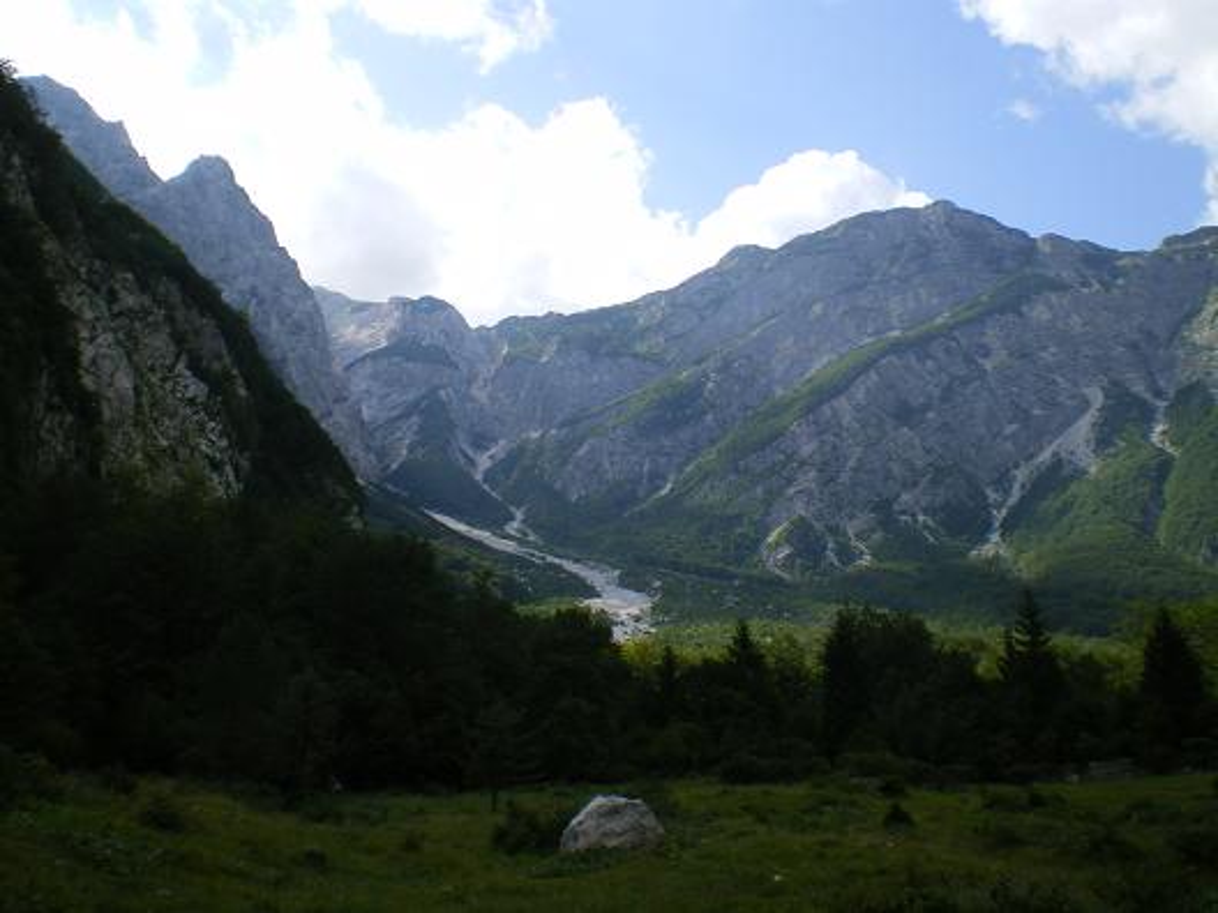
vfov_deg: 37.7
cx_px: 609
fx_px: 1337
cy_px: 456
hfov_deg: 49.0
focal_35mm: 38
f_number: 4.6
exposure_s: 1/250
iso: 64
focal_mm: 6.3
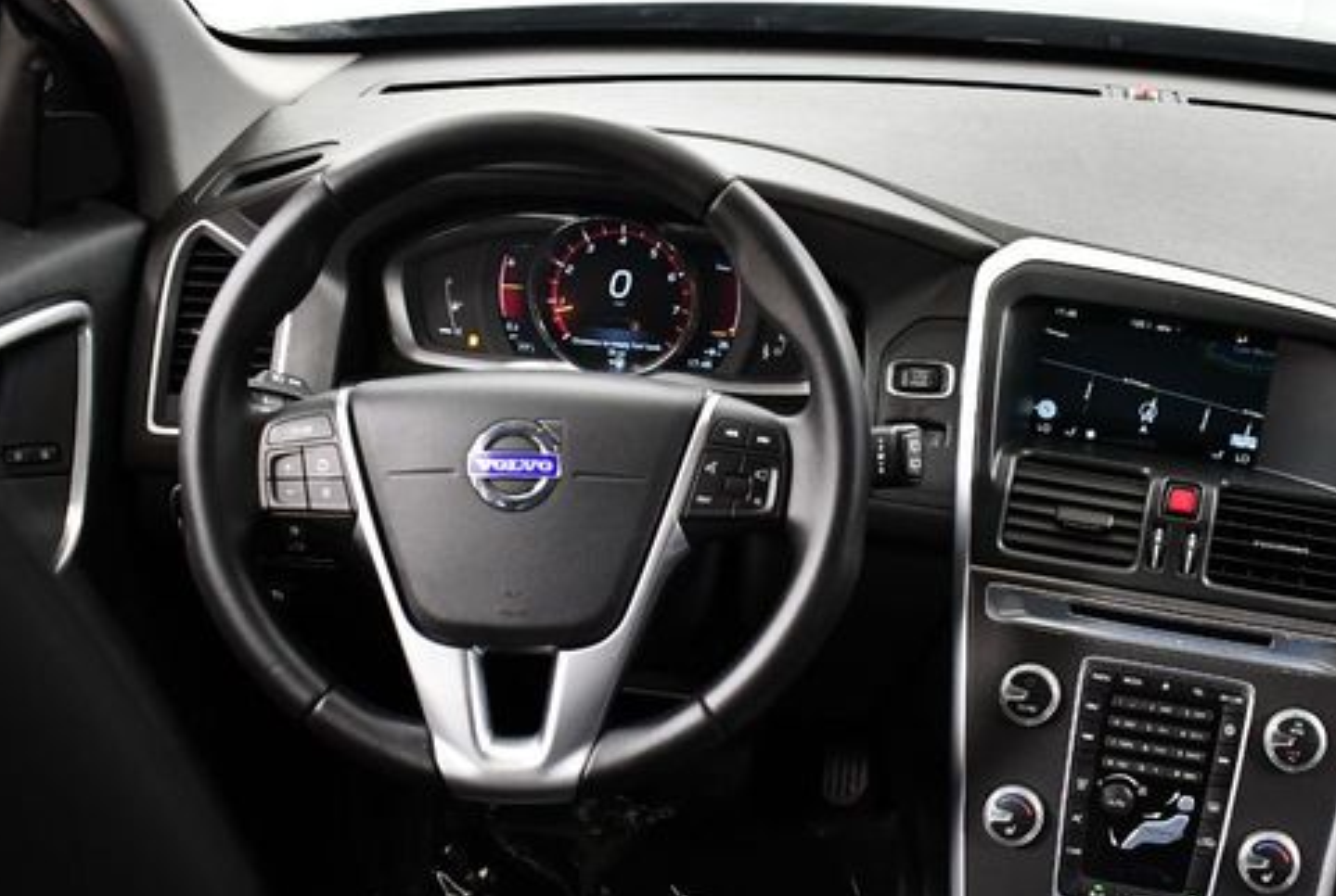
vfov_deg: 28.1
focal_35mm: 48
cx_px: 846
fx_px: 1785
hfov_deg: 40.7
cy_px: 569
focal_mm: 18
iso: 3200
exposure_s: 1/100
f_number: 3.5
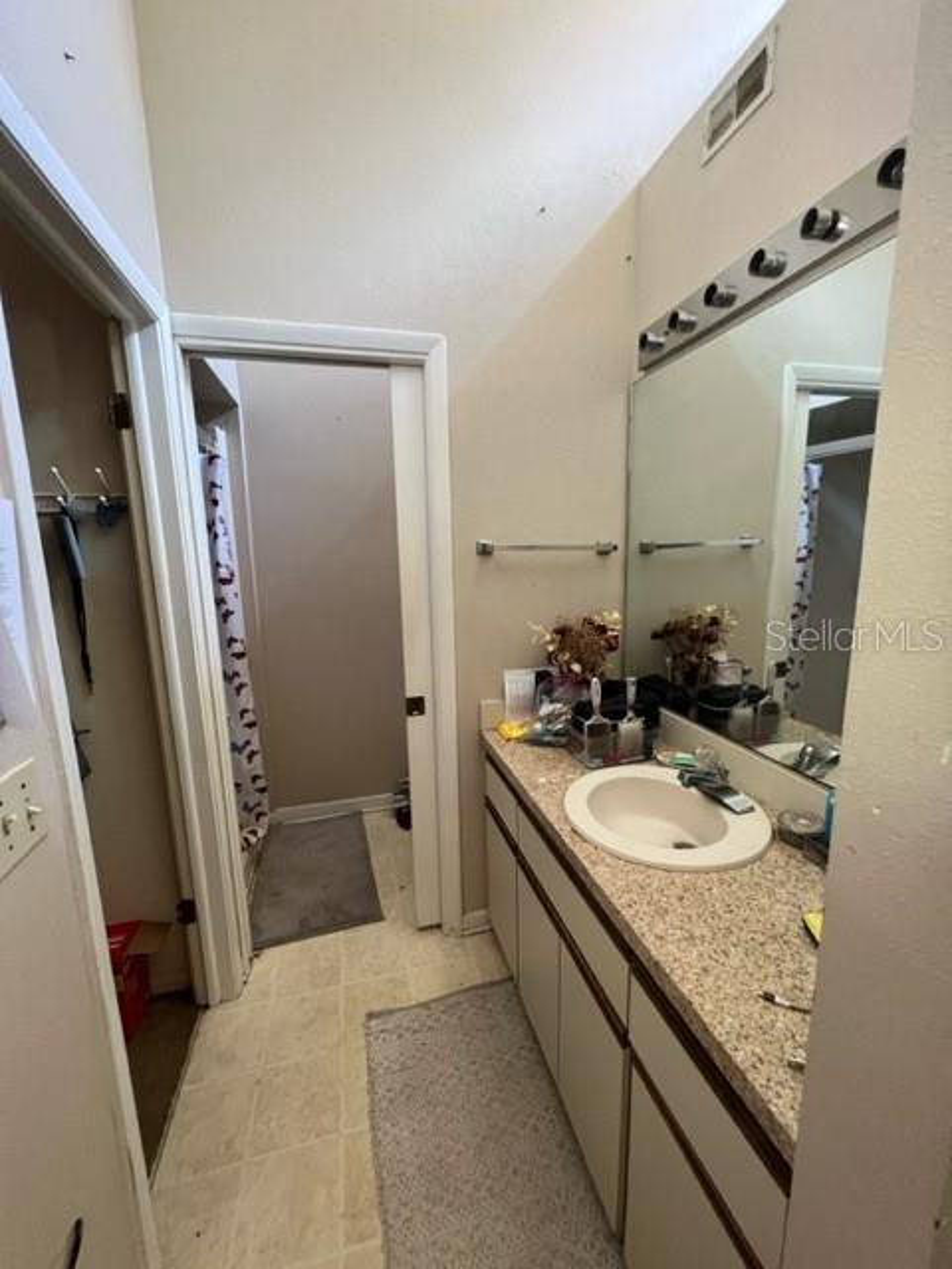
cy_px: 634
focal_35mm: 13
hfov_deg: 89.9
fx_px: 477
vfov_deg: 106.2
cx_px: 476
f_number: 1.8
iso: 320
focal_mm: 1.57
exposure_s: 1/60
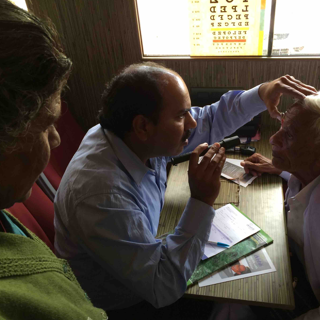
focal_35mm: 36
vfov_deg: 46.0
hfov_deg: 45.9
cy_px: 158
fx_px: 377
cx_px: 182
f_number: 2.2
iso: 40
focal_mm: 4.12
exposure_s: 1/30
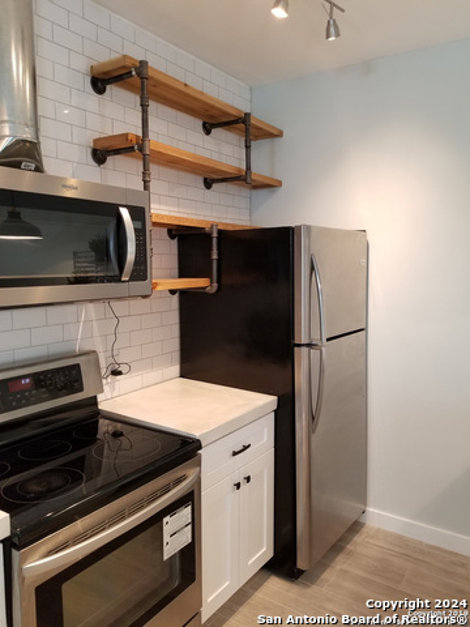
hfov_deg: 53.1
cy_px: 314
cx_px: 235
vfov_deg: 67.3
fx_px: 471
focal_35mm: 26
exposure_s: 1/60
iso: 200
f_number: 1.7
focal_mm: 4.25
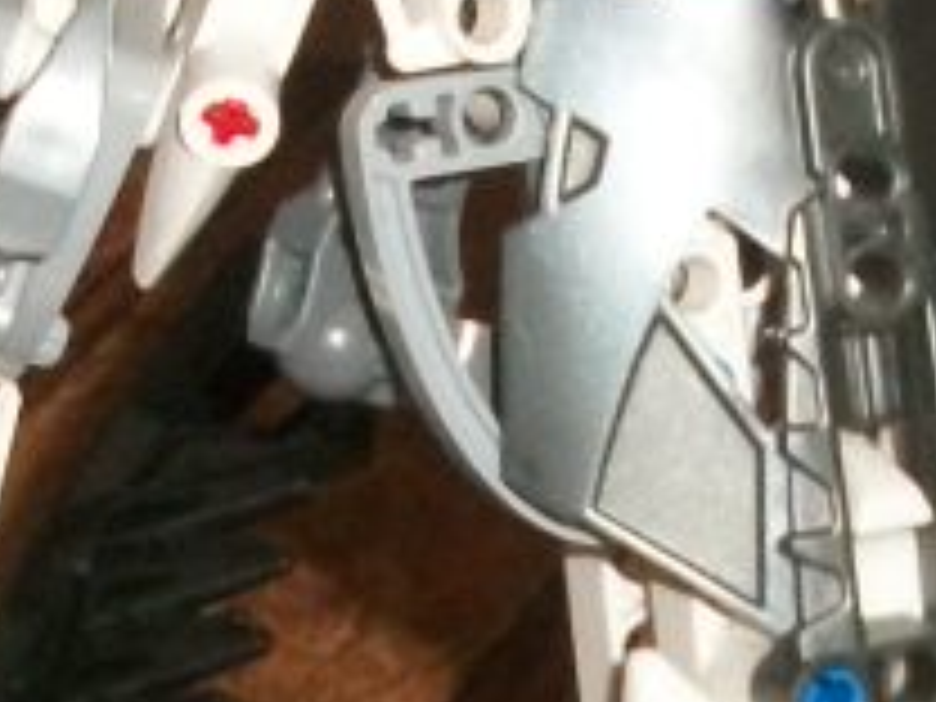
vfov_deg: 6.7
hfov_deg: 9.2
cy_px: 1386
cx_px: 472
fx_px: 5813
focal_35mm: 215
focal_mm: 6.3
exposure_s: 1/125
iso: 250
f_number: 3.1
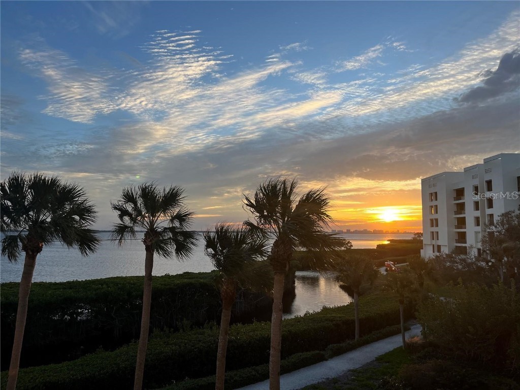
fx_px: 391
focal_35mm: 26
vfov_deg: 53.1
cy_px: 195
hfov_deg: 67.3
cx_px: 260
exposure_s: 1/1046
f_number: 1.6
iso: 50
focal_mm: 5.1
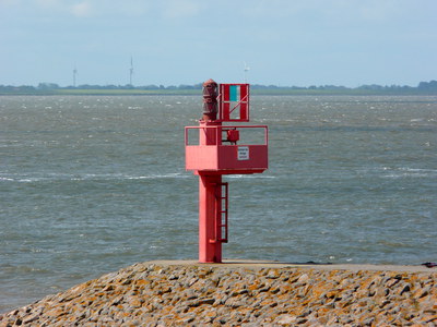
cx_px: 218
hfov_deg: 4.9
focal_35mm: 404
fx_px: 5100
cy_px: 164
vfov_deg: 3.7
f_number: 6.3
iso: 100
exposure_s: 1/400
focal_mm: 66.3
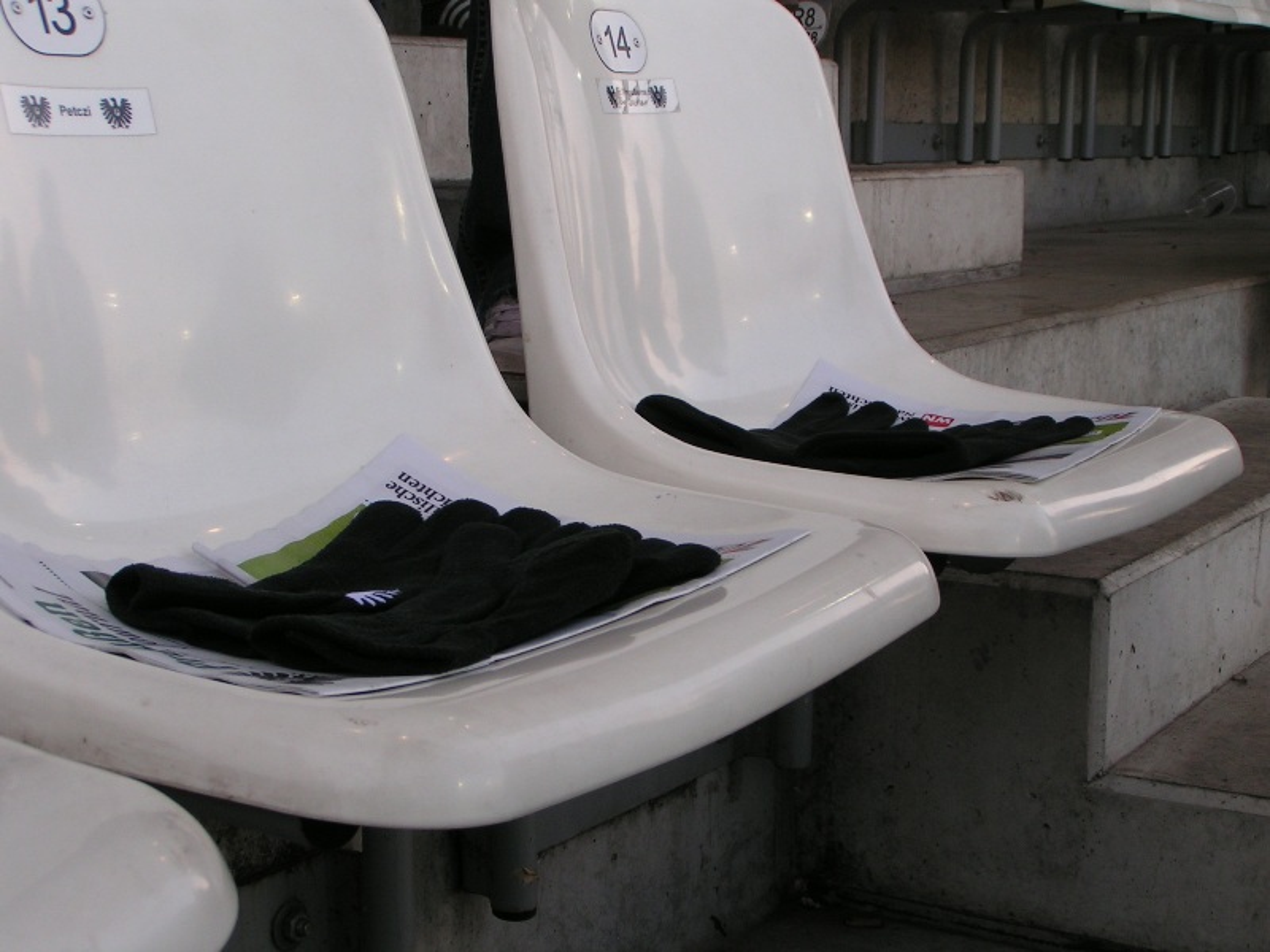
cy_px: 476
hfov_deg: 36.8
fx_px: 1908
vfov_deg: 28.0
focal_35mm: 52
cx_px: 635
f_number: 5
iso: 50
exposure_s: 1/125
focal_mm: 8
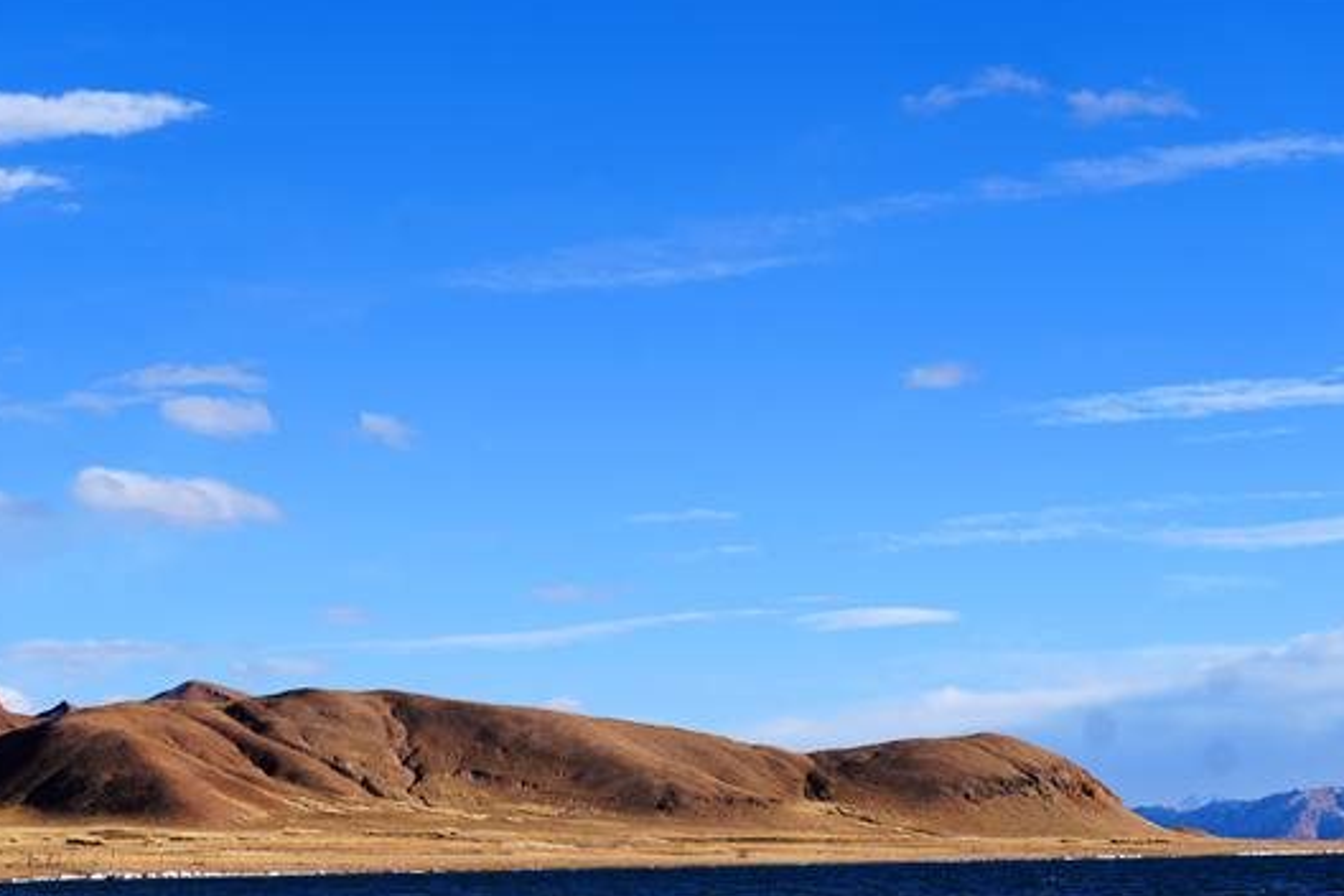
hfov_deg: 19.3
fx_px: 3957
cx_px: 634
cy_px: 620
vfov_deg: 12.9
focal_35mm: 106
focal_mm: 70
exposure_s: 1/1000
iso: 100
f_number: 5
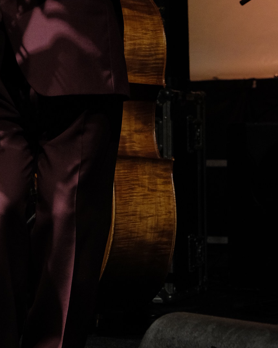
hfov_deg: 8.9
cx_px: 38
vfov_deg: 11.0
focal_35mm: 174
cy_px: 45
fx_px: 1789
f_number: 4.5
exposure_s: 1/180
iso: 2500
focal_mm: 55
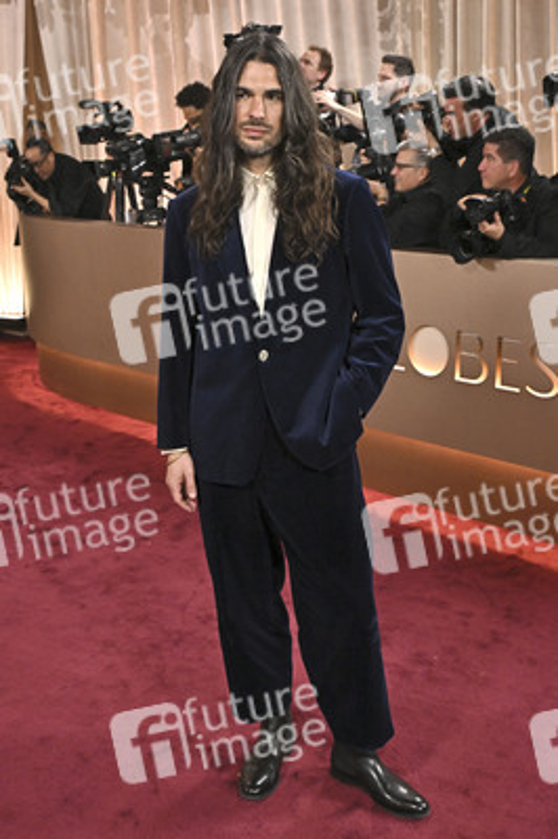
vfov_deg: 54.5
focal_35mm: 35
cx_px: 279
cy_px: 420
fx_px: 815
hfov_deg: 37.8
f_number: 5.6
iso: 2500
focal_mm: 35
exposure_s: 1/320
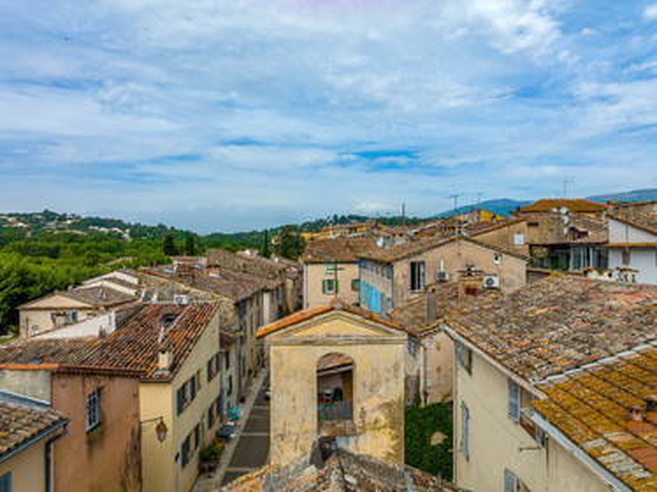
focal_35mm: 24
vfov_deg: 56.8
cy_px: 246
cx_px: 328
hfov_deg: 71.6
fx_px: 455
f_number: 9
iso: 200
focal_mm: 12.3
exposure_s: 1/500
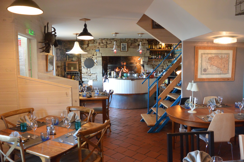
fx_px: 183
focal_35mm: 27
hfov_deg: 67.4
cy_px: 81
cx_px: 122
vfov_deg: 47.9
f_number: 3.5
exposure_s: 1/60
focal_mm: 10
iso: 800
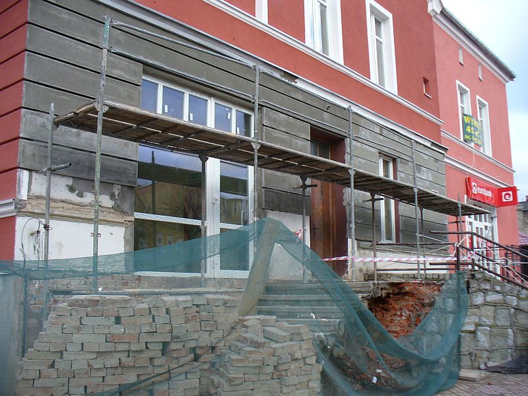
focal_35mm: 37
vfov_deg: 38.7
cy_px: 198
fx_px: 564
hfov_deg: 50.1
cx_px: 264
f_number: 2.8
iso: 80
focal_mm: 6.1
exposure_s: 1/80
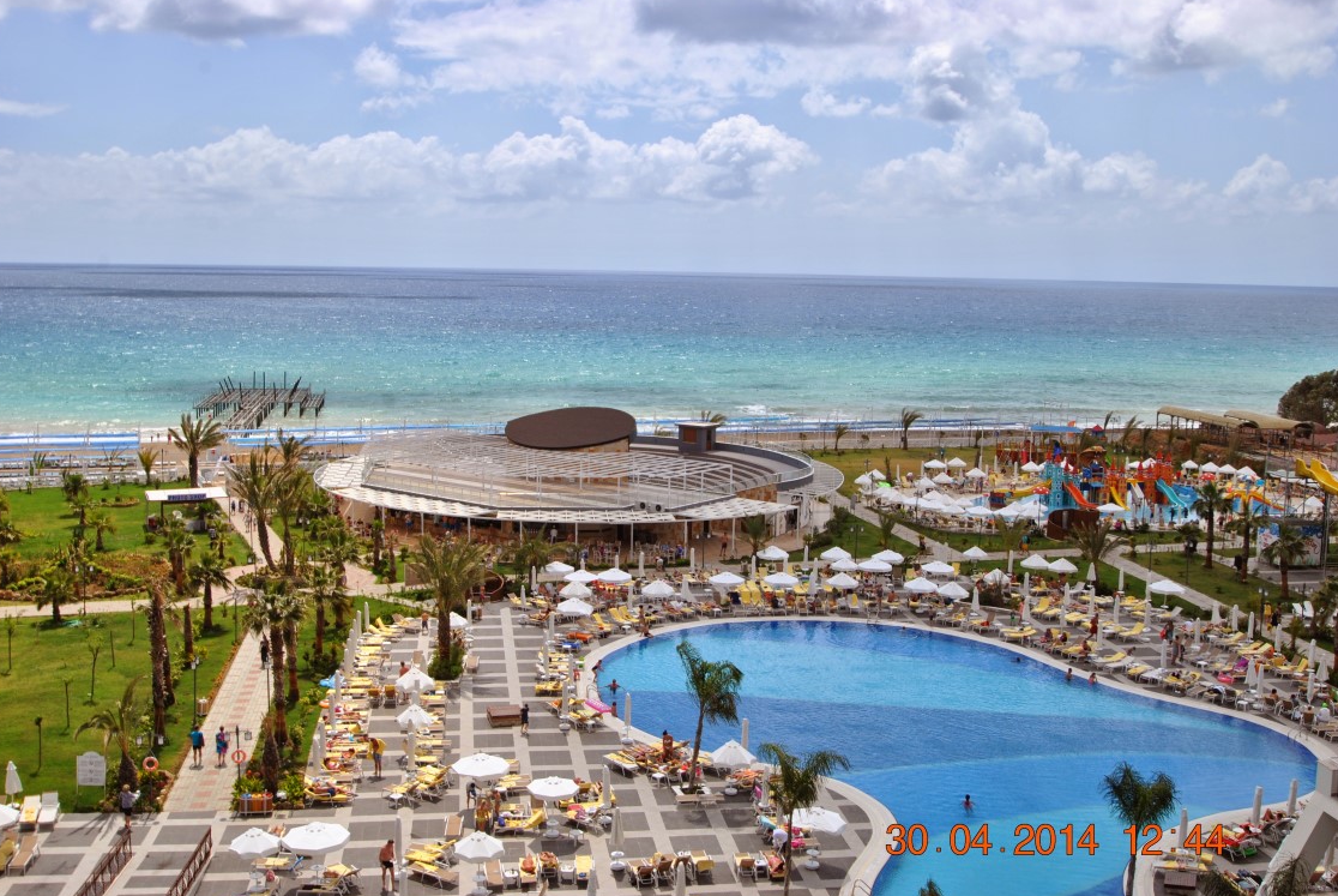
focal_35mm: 37
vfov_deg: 36.0
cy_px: 449
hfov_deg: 51.8
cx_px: 670
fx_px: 1377
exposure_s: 1/320
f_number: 9
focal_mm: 24
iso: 100
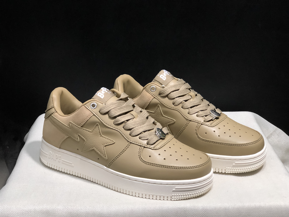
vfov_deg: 25.7
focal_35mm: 57
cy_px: 108
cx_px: 144
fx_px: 476
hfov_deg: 33.8
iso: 100
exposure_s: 1/30
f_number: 2.8
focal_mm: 6.6
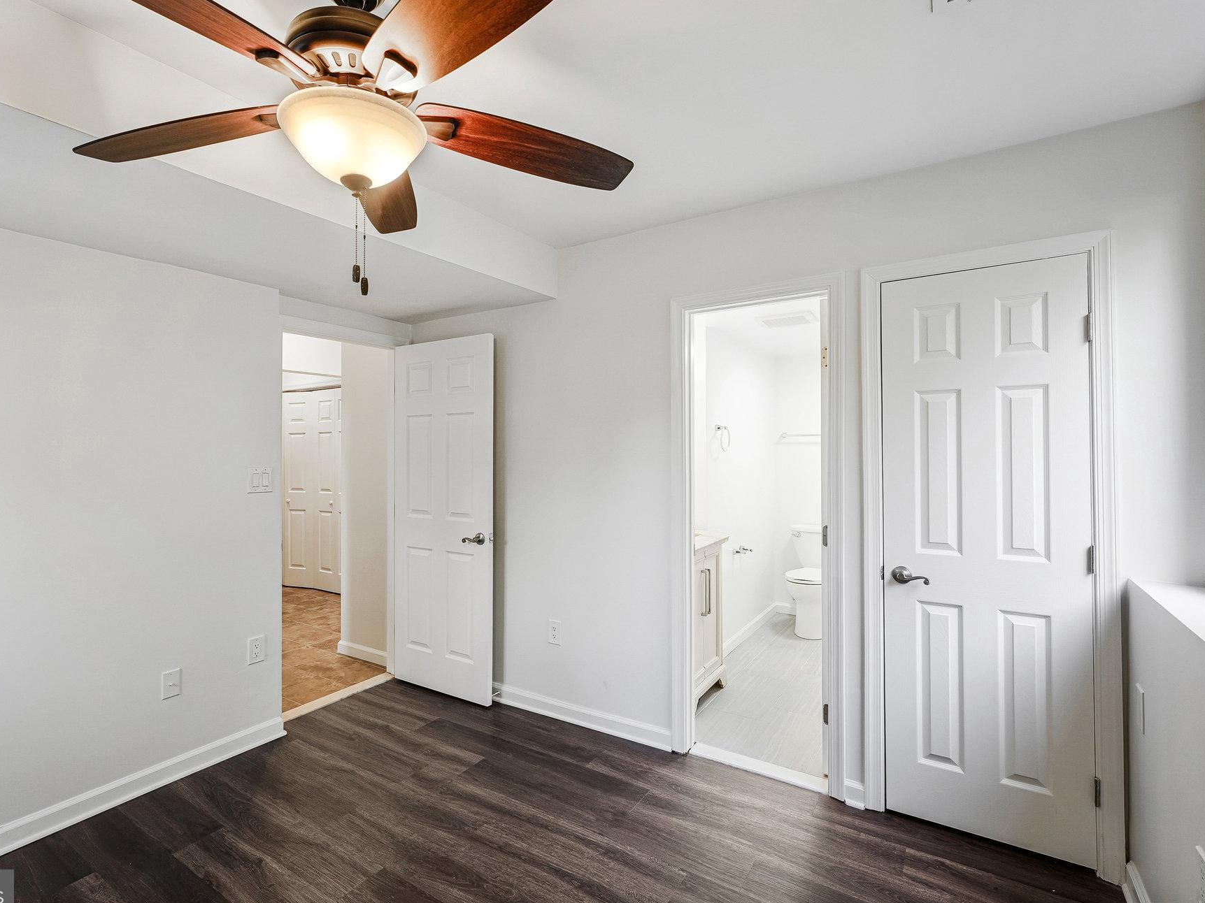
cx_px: 575
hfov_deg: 94.4
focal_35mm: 16
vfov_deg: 78.1
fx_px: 557
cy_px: 443
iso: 400
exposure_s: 1/15
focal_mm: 14
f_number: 8
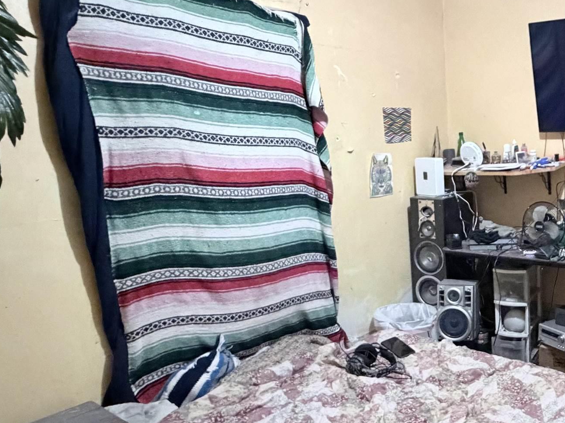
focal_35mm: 33
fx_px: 539
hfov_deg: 50.0
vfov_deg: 42.8
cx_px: 494
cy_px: 245
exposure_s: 1/60
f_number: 2.2
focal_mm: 2.22
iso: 1250
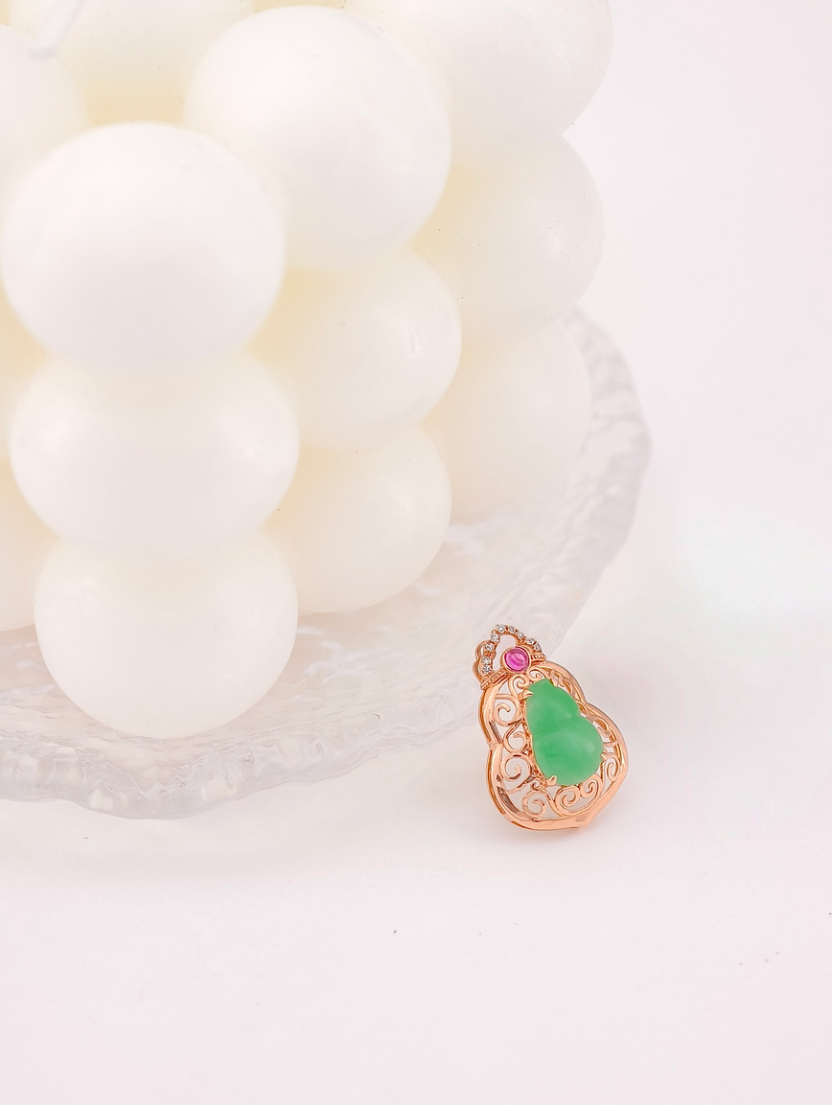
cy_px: 552
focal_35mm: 122
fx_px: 3900
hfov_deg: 12.2
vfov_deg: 16.1
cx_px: 416
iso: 125
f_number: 2.67
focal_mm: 22.48
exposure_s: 1/200
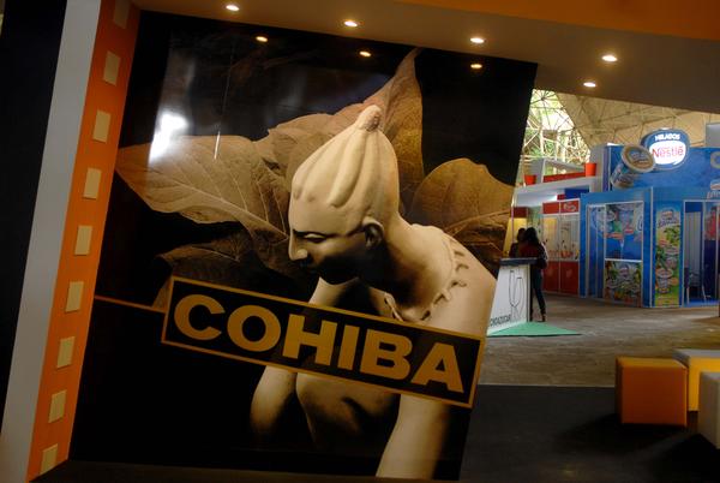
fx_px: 721
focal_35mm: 36
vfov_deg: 37.0
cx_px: 360
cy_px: 242
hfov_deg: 53.1
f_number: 13
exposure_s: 1/40
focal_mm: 24
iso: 250
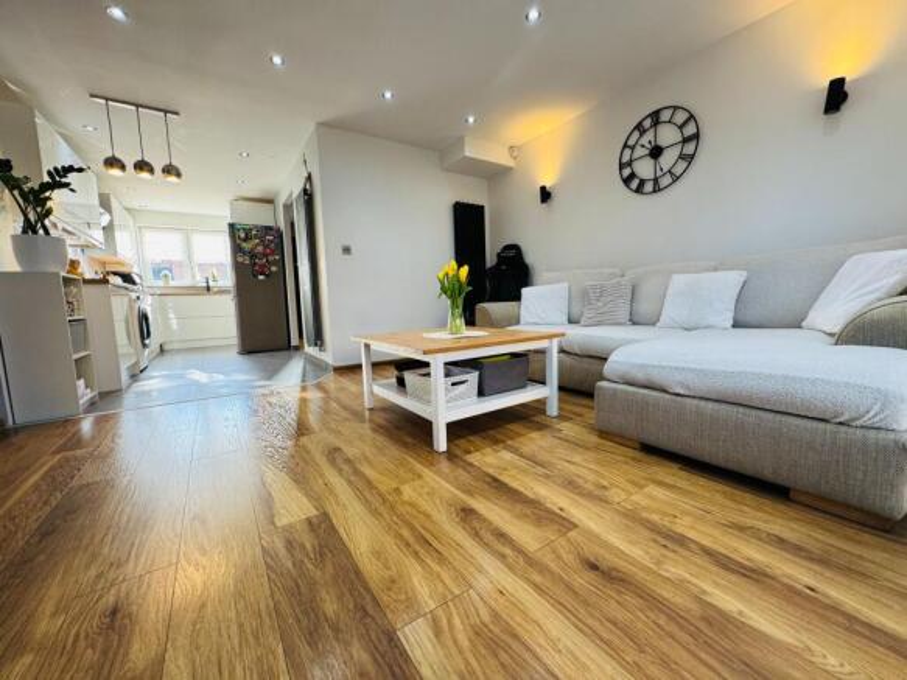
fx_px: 367
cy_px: 340
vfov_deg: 85.7
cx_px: 454
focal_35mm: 14
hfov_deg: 102.1
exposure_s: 1/99
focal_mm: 2.22
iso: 160
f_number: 2.2
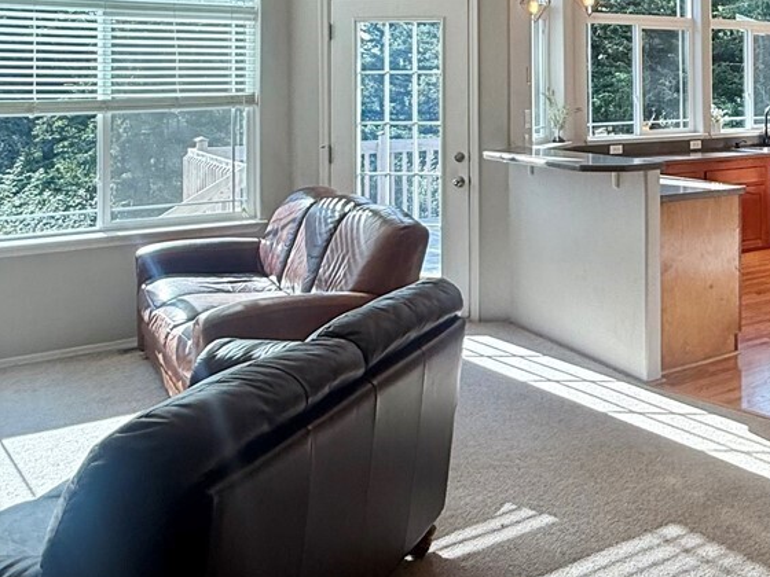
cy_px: 76
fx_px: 890
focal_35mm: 40
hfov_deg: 41.5
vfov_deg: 34.3
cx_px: 747
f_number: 2.2
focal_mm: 2.22
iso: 64
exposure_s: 1/184
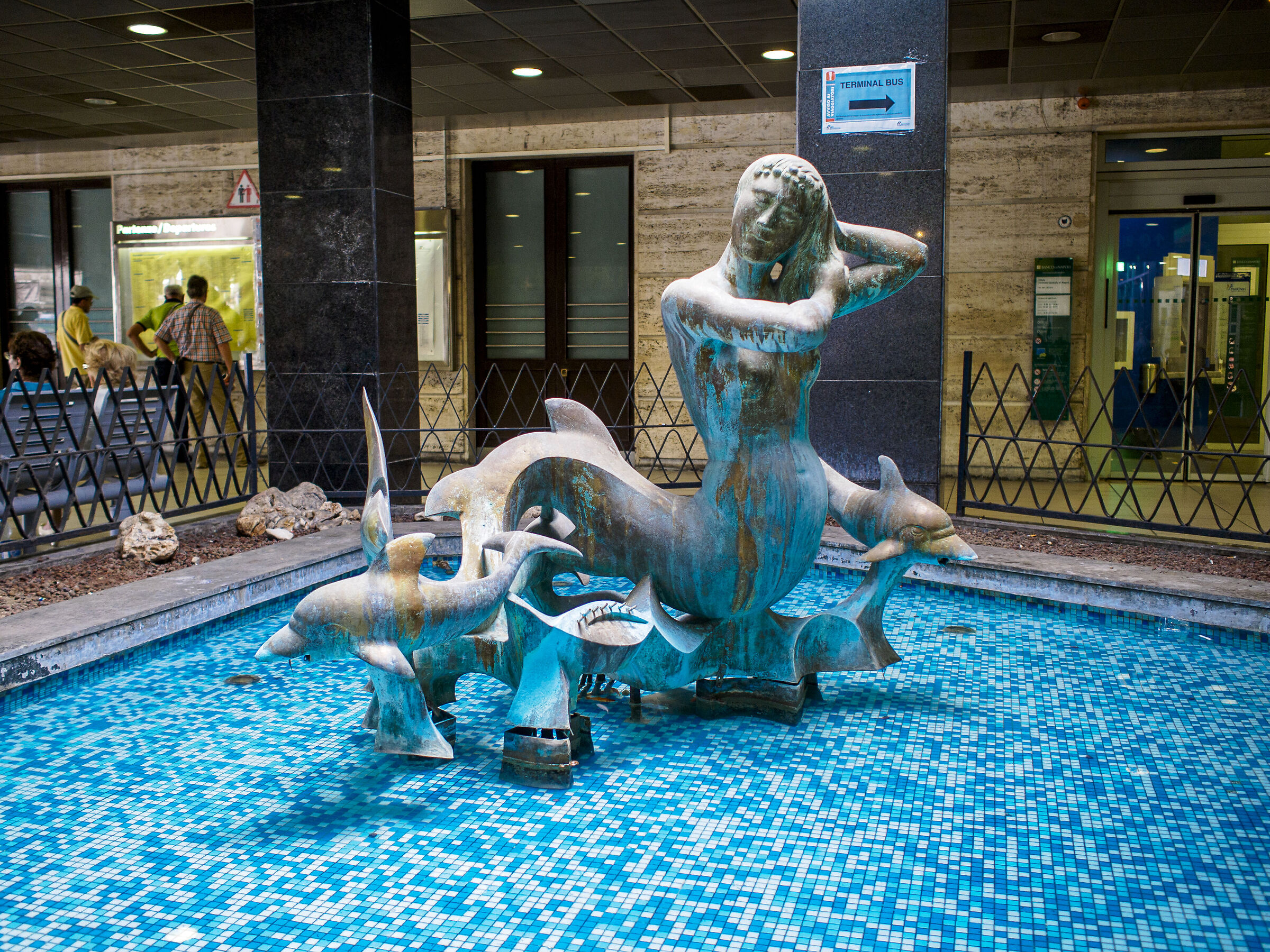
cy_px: 476
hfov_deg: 54.0
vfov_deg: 41.8
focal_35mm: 34
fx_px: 1247
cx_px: 635
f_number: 1.8
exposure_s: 1/80
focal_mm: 17
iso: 200
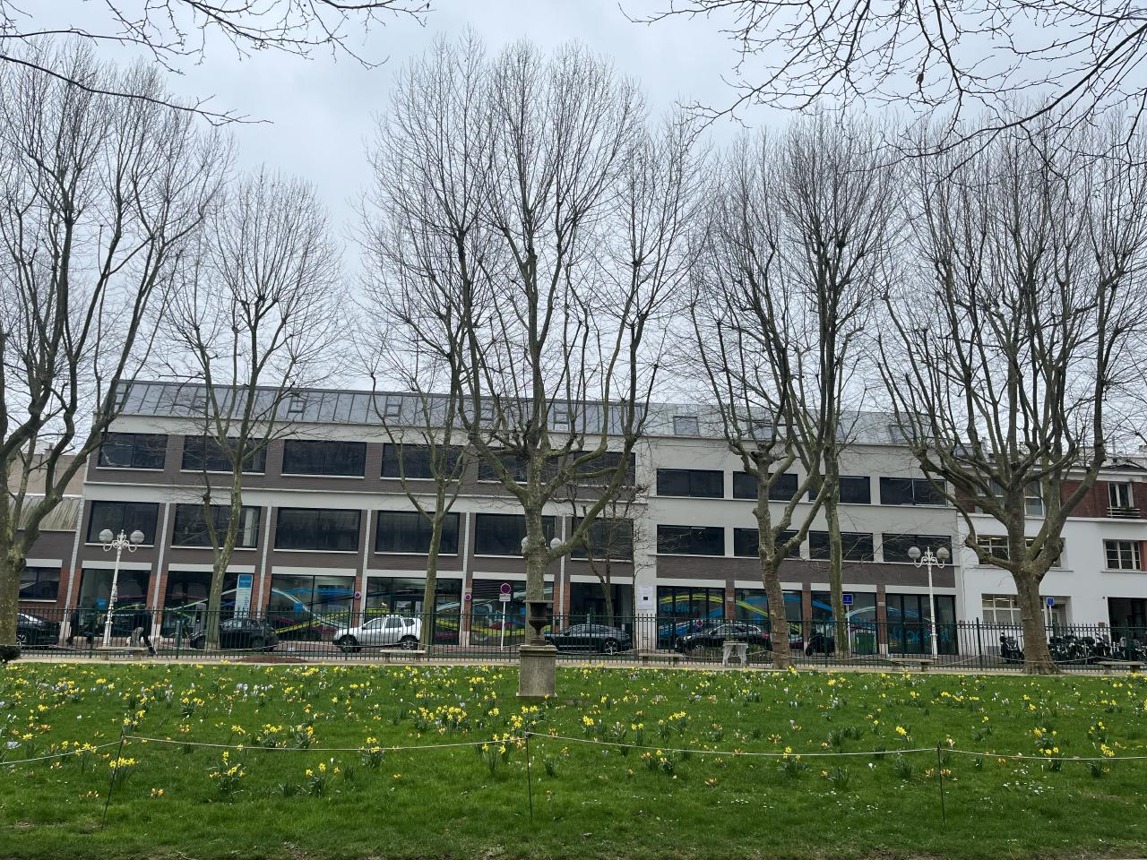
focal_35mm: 26
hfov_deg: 67.3
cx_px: 574
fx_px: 862
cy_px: 430
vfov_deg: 53.1
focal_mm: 5.1
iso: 50
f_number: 1.6
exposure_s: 1/928
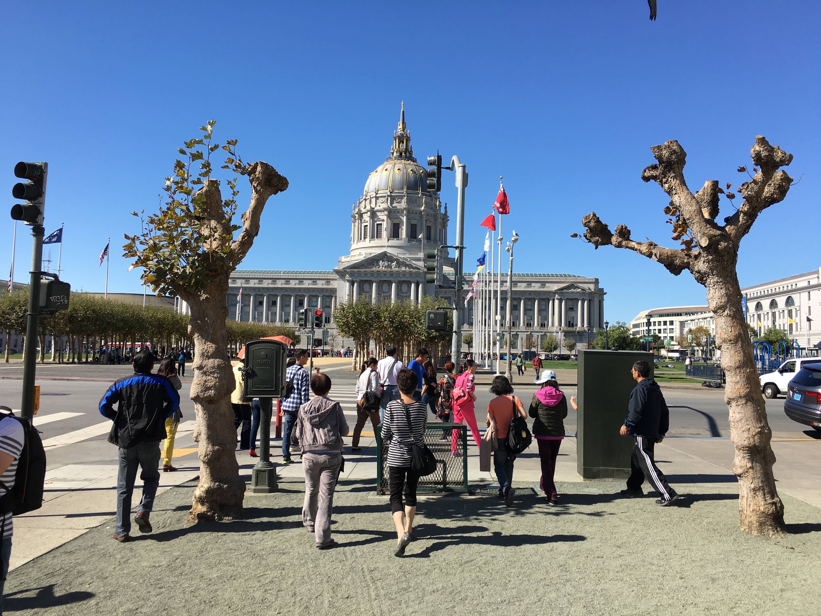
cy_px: 308
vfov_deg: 48.2
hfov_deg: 61.7
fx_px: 688
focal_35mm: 29
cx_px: 410
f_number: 2.2
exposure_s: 1/1350
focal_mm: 4.15
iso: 25
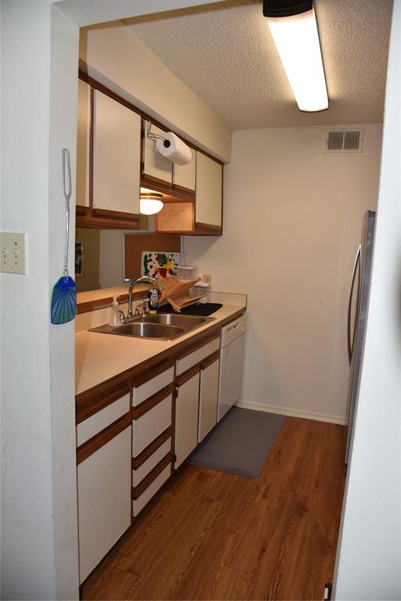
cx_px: 200
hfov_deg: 53.1
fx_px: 401
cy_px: 300
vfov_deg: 73.7
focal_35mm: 24
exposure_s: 1/100
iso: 800
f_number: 5
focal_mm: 24
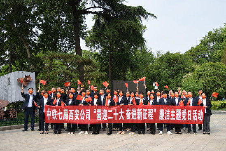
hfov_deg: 54.4
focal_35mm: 35
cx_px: 121
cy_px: 73
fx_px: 220
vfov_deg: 37.8
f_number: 2.8
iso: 500
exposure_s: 1/6400
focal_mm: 32
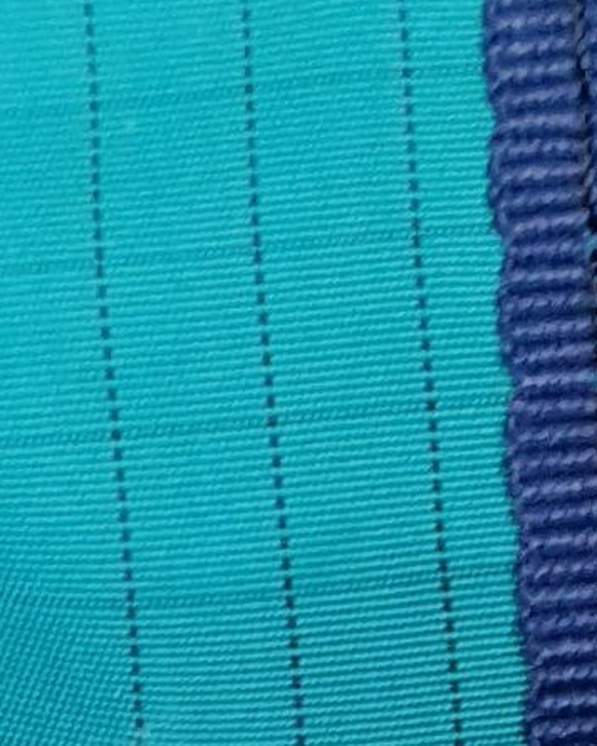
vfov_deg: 12.5
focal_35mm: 146
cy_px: 1116
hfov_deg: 10.5
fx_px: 3225
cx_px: 500
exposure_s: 1/50
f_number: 2.4
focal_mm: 4.3
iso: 160
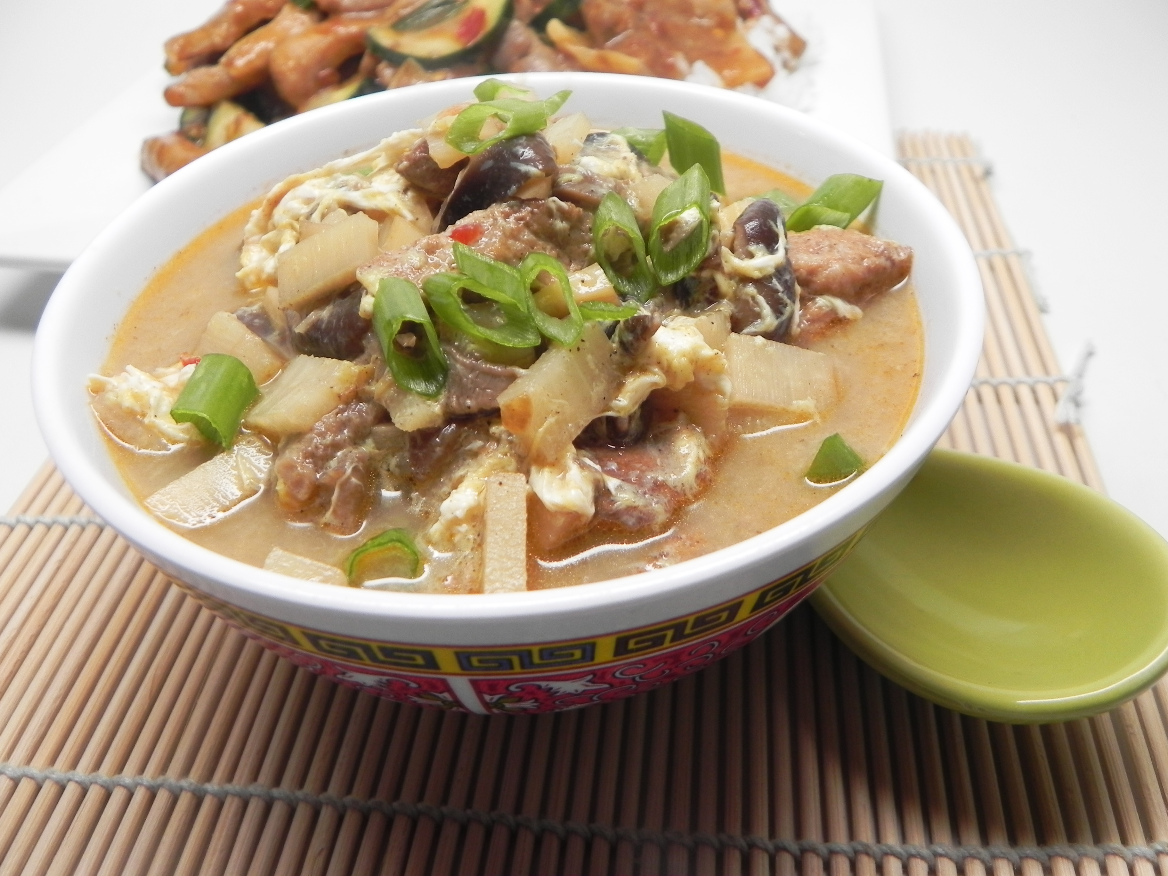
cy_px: 438
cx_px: 584
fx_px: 979
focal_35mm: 29
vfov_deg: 48.2
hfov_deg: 61.7
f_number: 2.8
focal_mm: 5.2
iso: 160
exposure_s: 1/38.2
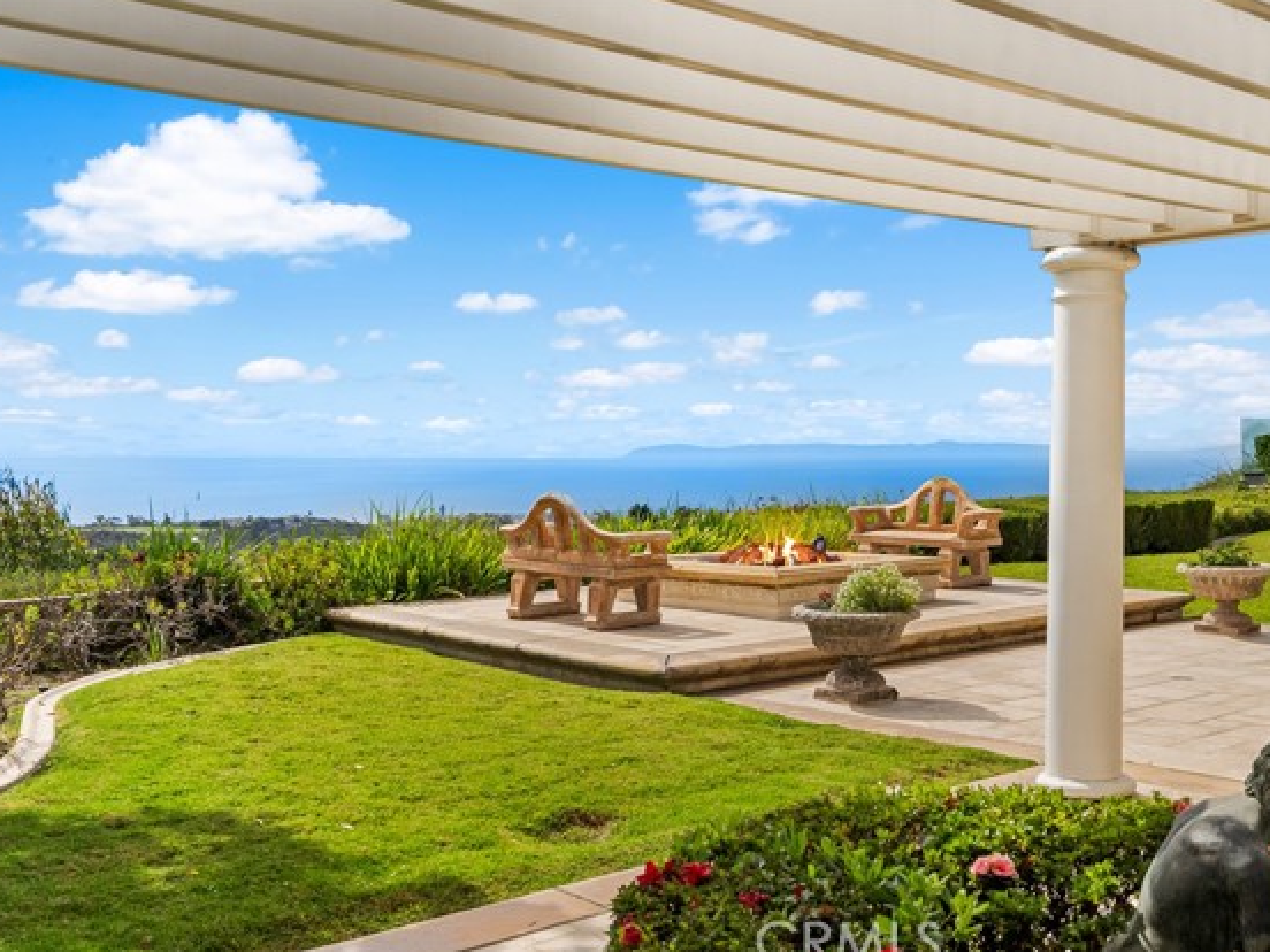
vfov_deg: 36.8
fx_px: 1431
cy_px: 484
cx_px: 628
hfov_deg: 47.9
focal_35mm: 39
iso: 100
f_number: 8
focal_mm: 35
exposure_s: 1/500
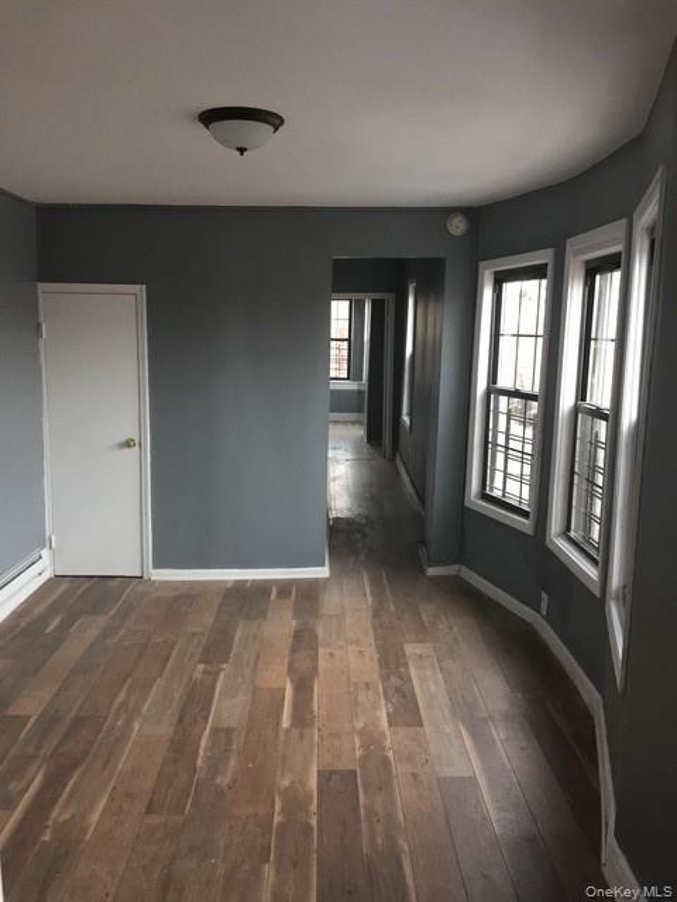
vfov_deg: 61.7
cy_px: 451
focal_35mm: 29
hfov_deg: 48.2
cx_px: 338
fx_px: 756
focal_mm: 4.15
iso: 50
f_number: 2.2
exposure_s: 1/30
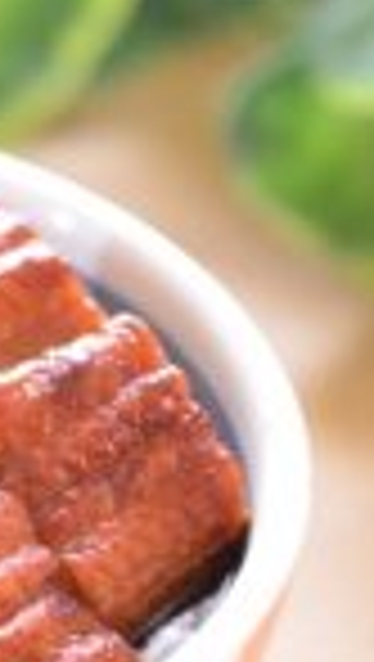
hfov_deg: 6.5
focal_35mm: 183
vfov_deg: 11.7
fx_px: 3217
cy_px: 536
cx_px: -360
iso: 1600
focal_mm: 40
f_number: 3
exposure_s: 1/15
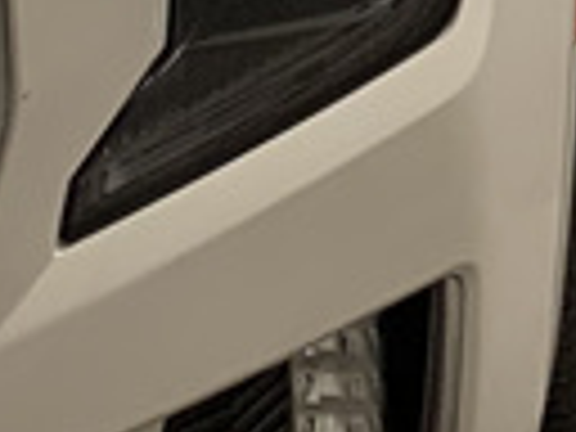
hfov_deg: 9.2
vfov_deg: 6.3
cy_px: -1026
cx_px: 963
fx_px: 3461
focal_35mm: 208
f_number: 1.8
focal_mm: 4.25
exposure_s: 1/30
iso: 320
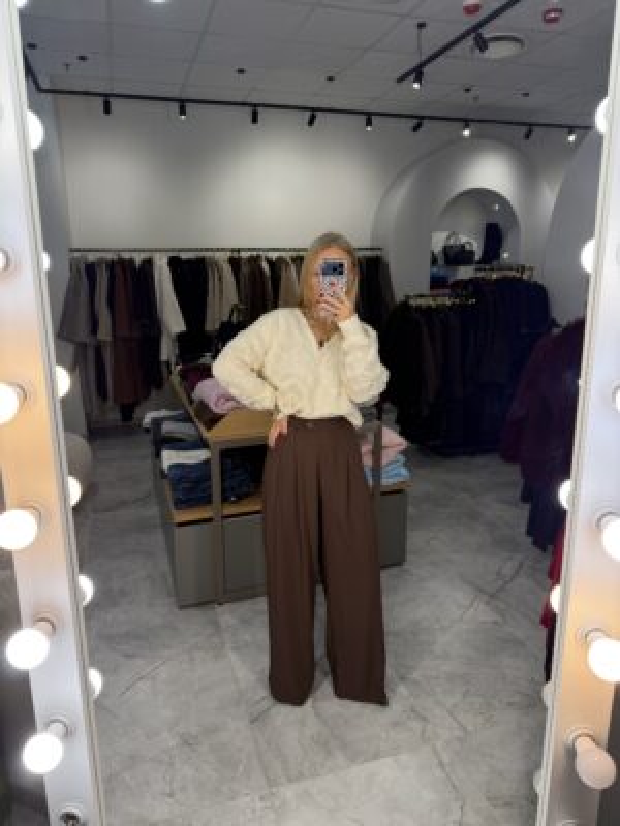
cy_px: 413
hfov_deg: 56.8
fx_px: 573
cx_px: 310
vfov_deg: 71.6
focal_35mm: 24
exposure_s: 1/121
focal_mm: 6.76
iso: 50
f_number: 1.78
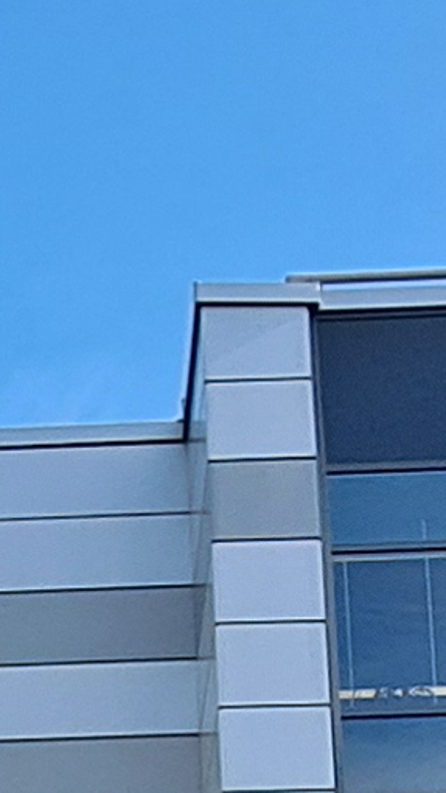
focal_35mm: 111
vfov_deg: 17.6
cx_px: -42
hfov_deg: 10.8
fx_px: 2333
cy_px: 1129
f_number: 2.2
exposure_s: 1/1117
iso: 50
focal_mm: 1.74
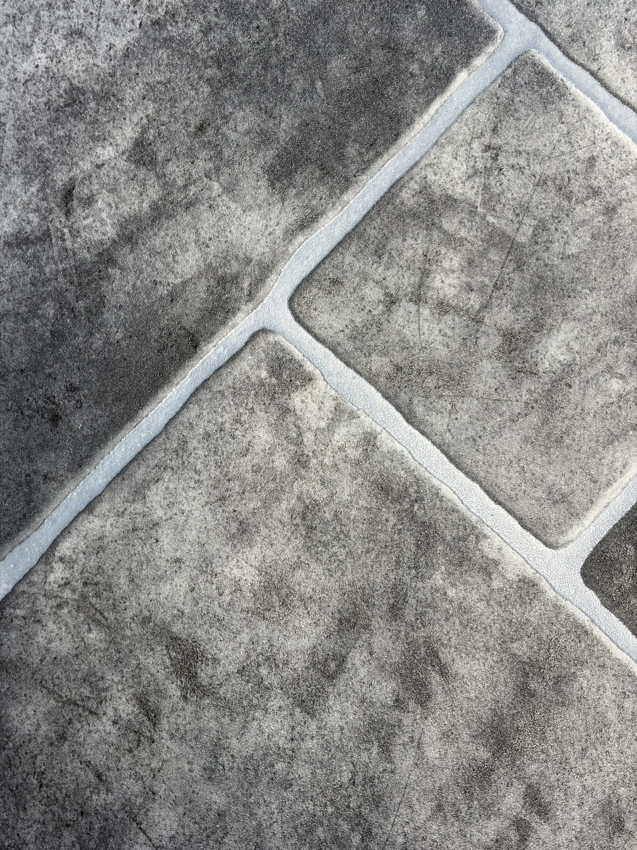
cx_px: 318
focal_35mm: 52
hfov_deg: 28.0
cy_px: 425
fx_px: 1276
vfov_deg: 36.8
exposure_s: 1/50
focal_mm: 5.96
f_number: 1.6
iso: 32
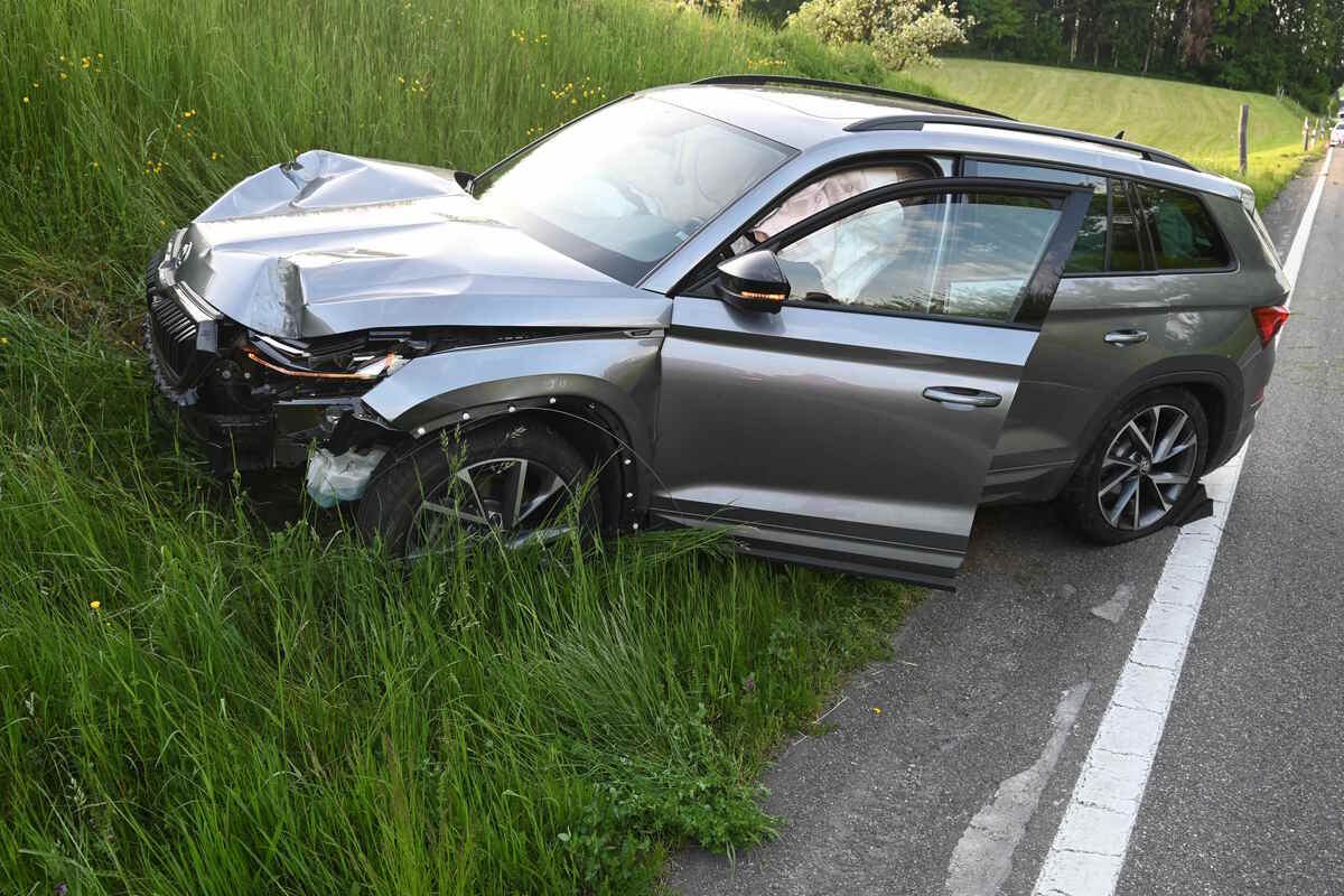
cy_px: 448
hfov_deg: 58.7
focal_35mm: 32
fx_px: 1195
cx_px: 672
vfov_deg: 41.1
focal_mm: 32
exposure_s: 1/40
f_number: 6.3
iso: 200
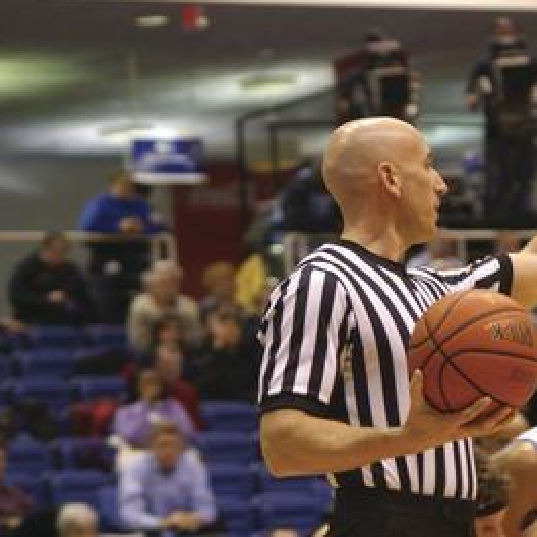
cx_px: 395
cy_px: 268
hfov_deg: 7.7
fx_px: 4002
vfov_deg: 7.7
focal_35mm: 228
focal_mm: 118
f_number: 4.5
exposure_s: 1/15
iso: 400
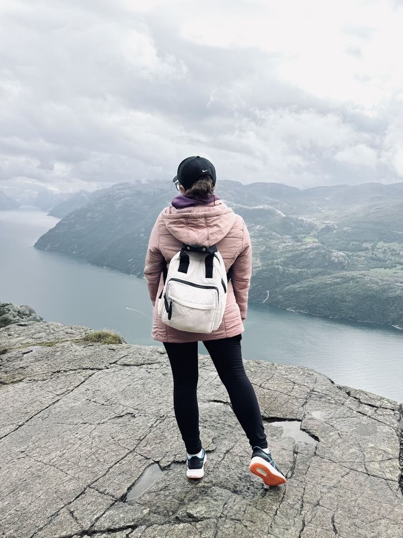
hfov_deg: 56.8
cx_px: 202
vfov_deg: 71.6
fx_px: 373
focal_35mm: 24
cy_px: 269
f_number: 1.78
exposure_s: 1/6410
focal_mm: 6.76
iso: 80
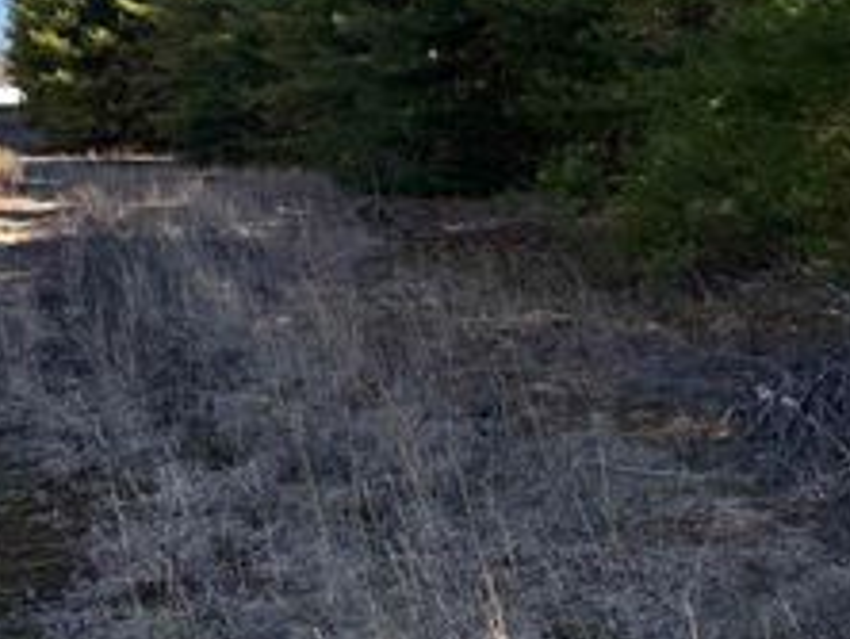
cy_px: -10
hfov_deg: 34.1
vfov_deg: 25.6
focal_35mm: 54
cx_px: 130
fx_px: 1327
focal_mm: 6.76
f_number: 1.78
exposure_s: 1/2611
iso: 80
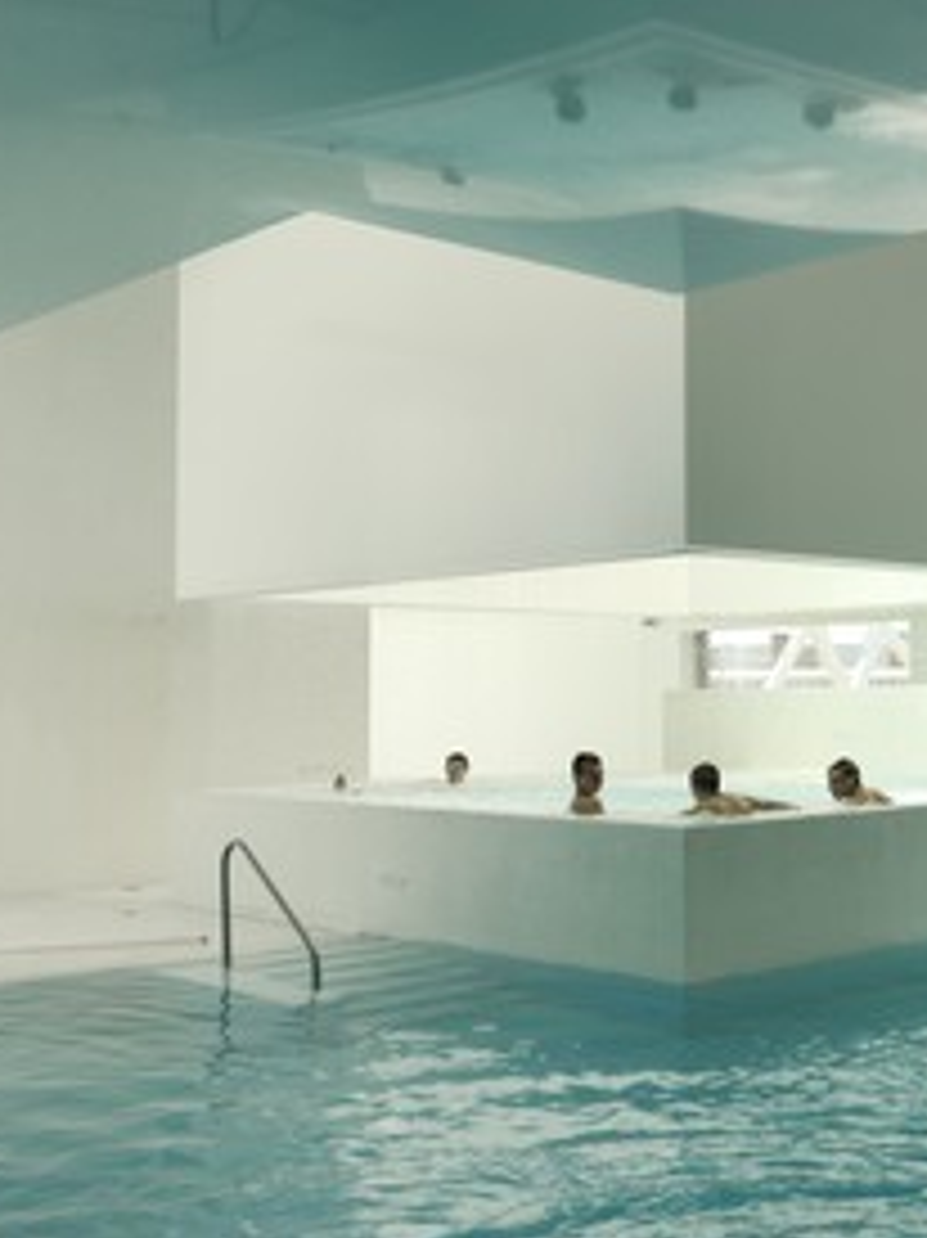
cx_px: 914
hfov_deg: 29.0
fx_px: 1679
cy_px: 626
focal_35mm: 47
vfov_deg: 40.4
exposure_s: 1/160
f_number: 11
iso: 200
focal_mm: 32
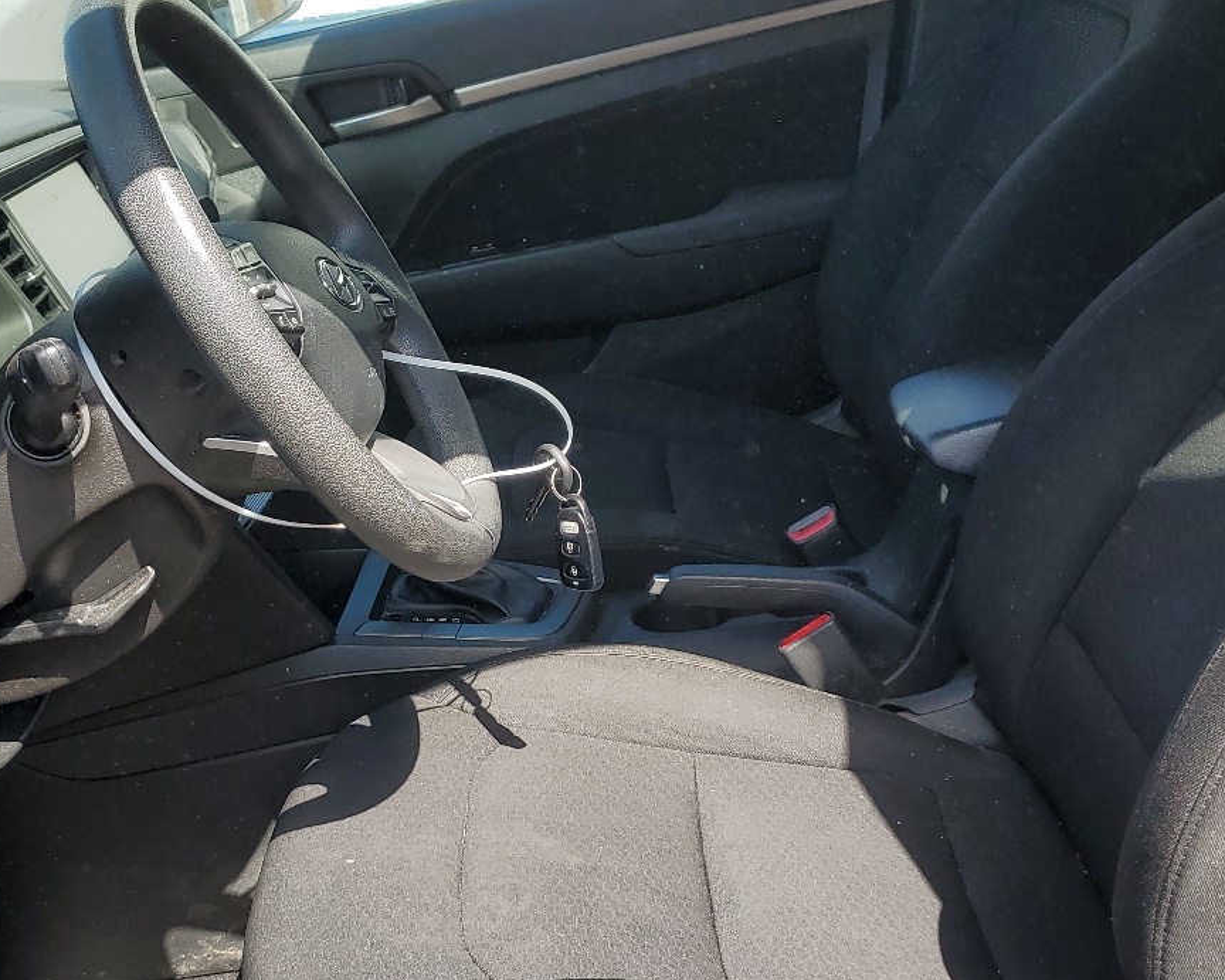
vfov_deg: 31.9
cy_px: 634
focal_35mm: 47
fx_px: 1704
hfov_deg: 39.3
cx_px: 455
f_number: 1.5
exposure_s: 1/1000
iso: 50
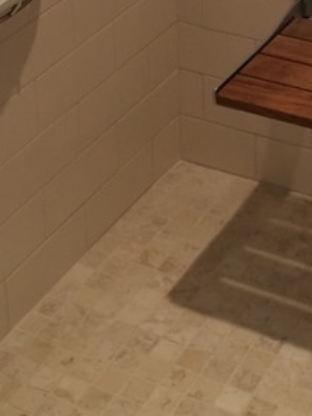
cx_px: 224
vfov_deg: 18.5
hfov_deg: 14.6
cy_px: -70
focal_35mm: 101
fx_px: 1213
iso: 64
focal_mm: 4.12
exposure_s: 1/30
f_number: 2.2
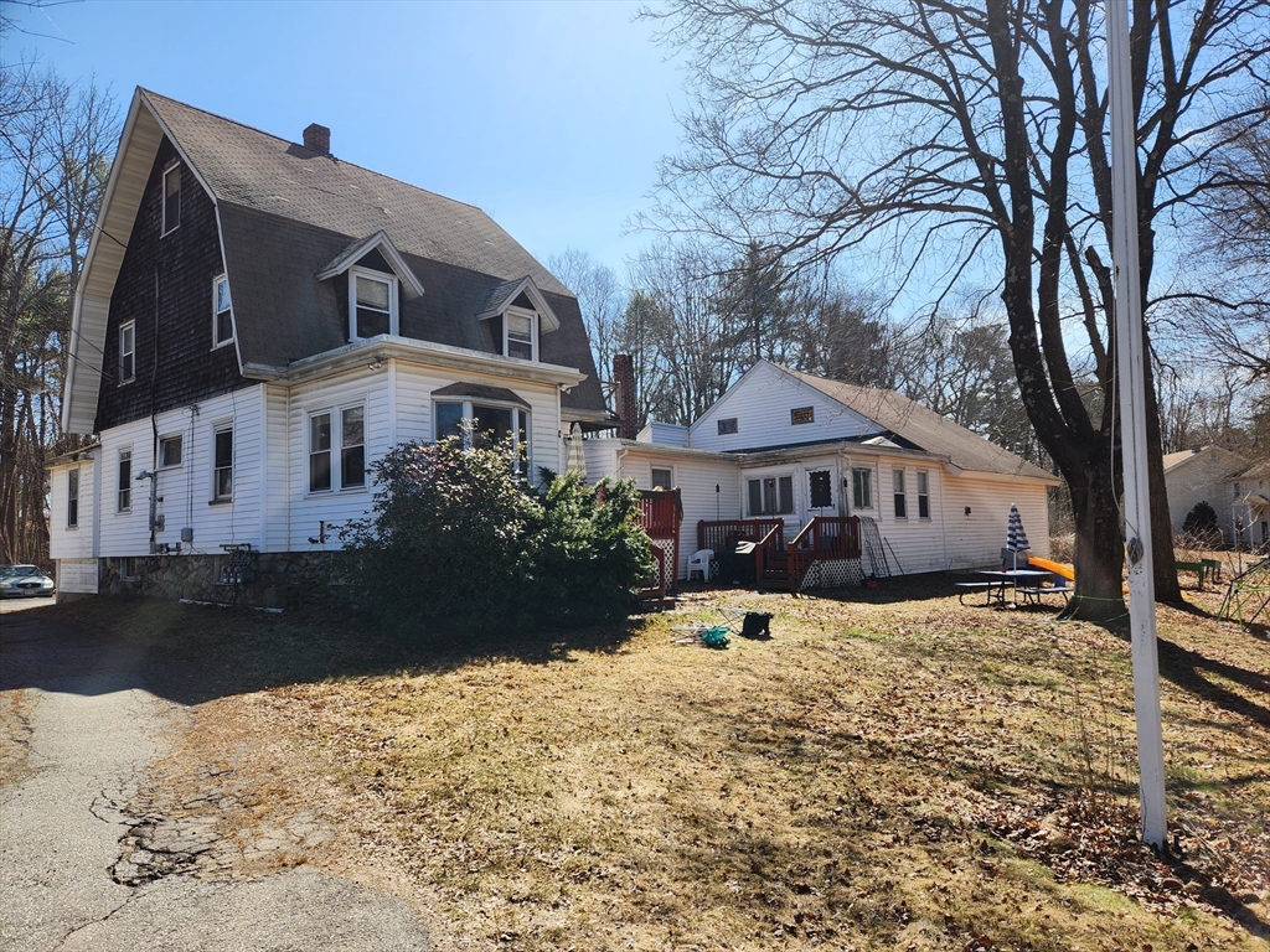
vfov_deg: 58.9
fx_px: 844
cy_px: 476
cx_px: 635
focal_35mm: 23
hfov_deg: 73.9
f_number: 1.8
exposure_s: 1/1238
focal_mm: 5.4
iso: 20
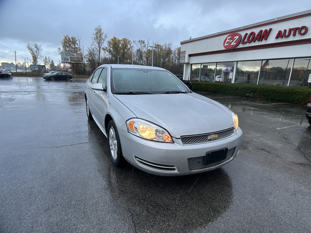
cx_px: 156
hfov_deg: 67.3
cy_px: 116
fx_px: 234
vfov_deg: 53.1
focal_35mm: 26
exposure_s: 1/148
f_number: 1.5
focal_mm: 5.7
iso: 32
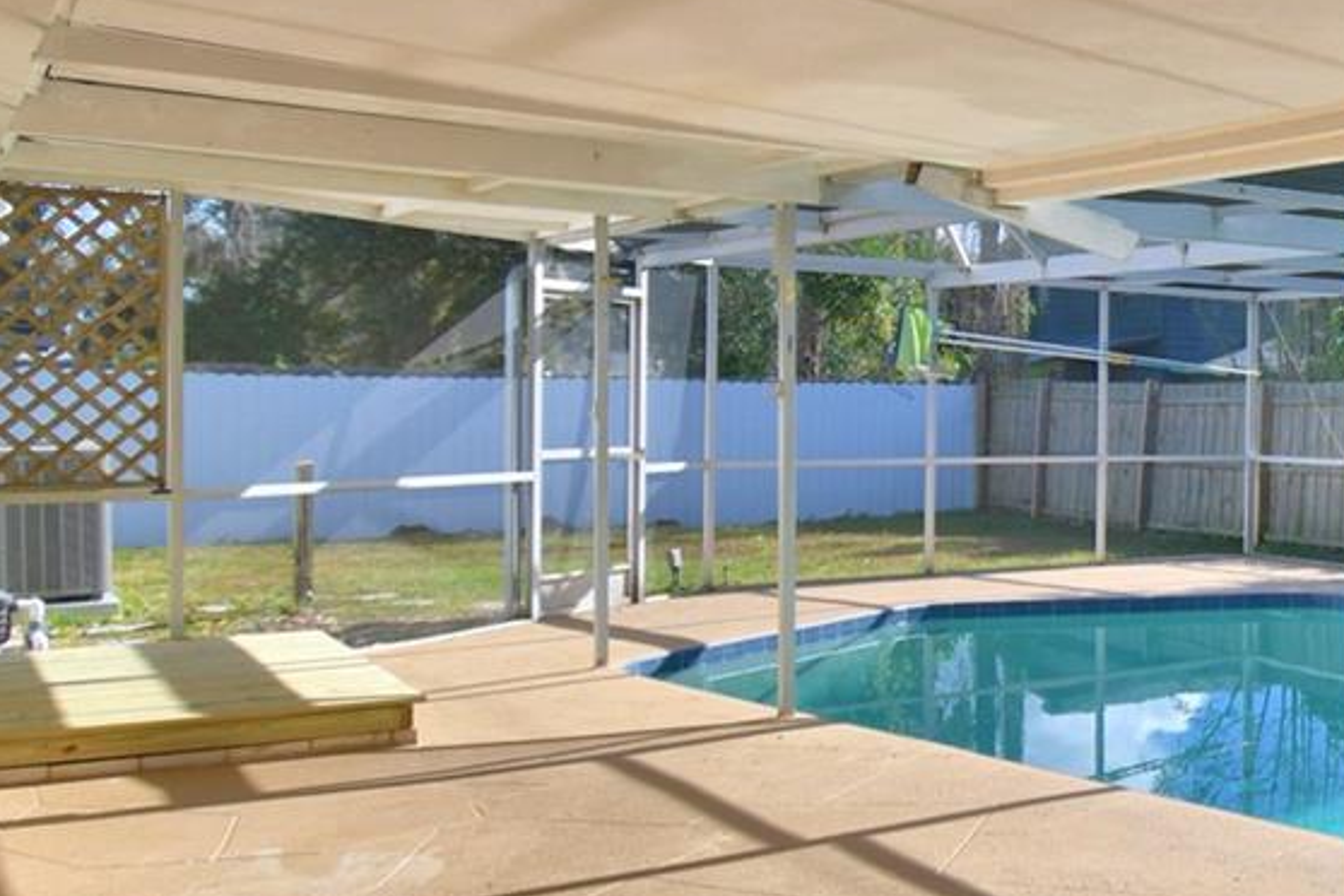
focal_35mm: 43
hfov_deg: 35.7
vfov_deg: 31.2
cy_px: 443
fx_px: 1605
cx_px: 1609
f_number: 4.5
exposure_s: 1/640
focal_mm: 10
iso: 100
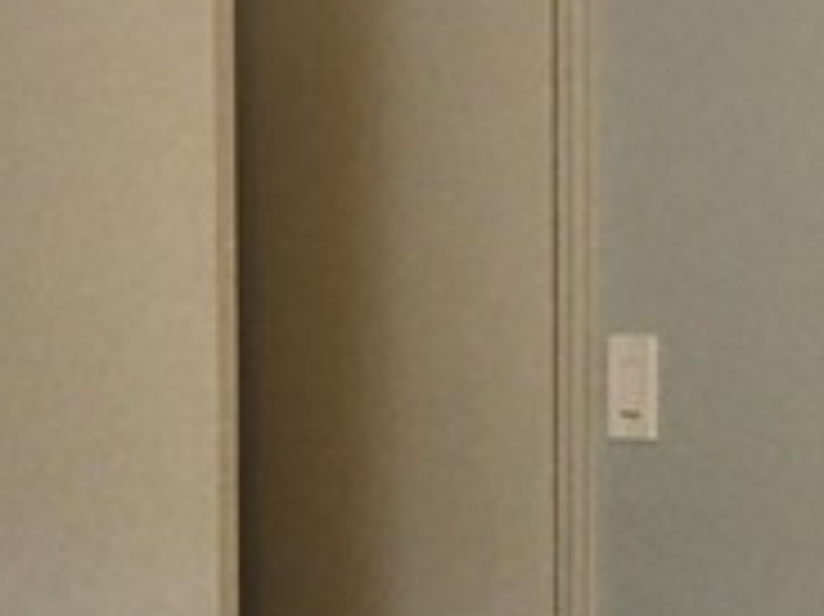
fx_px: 3854
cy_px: 751
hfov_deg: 11.6
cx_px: 1283
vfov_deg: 9.0
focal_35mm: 162
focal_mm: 4.15
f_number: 2.2
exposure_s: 1/15
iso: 50
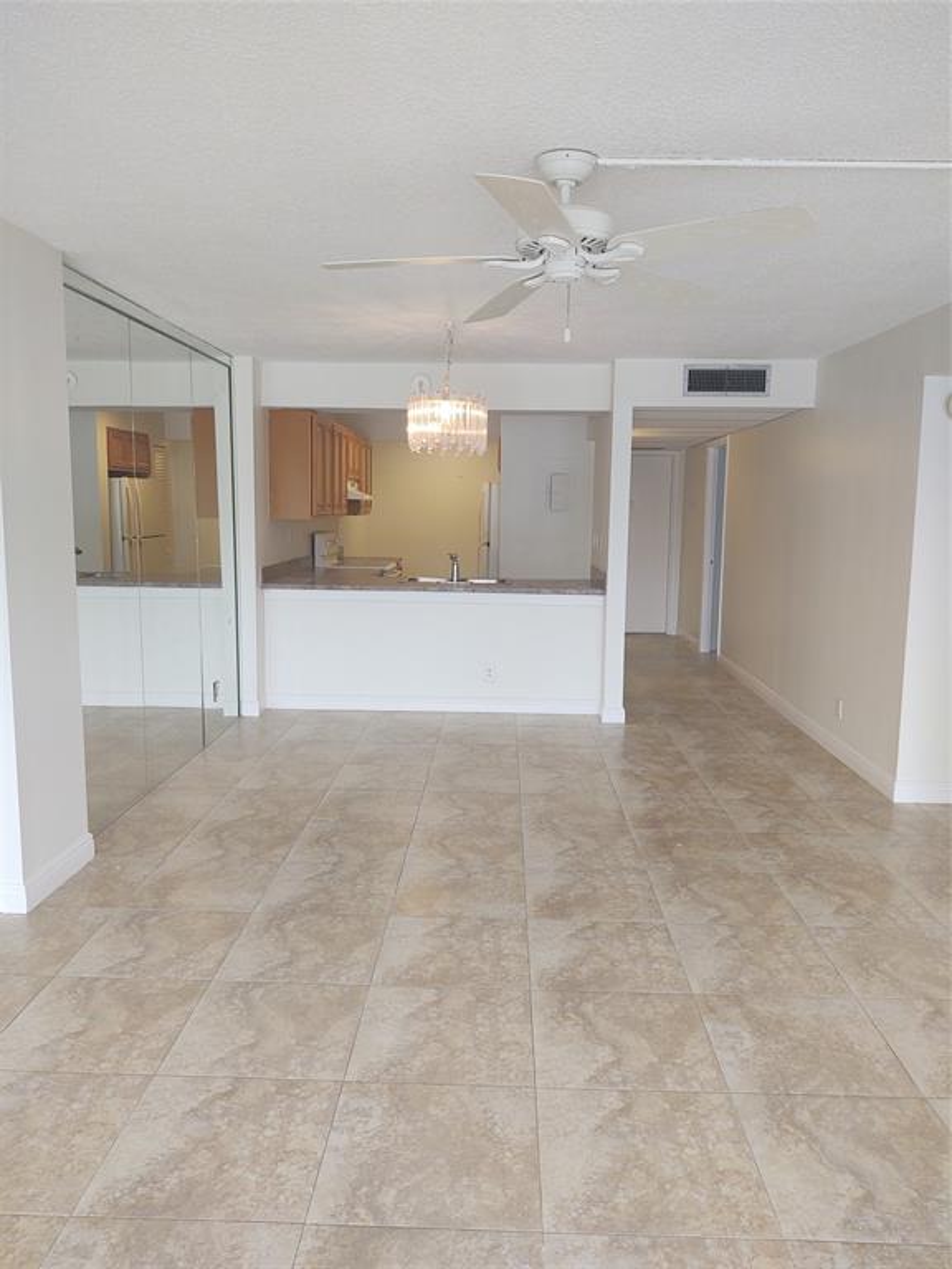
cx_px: 476
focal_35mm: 27
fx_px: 990
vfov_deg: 65.3
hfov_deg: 51.4
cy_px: 634
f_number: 1.7
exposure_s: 1/120
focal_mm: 4.75
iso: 107
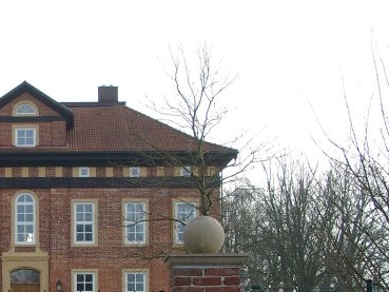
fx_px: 1023
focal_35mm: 91
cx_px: -7
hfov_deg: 20.8
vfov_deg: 16.1
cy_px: 252
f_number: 4
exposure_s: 1/308
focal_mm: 8.82
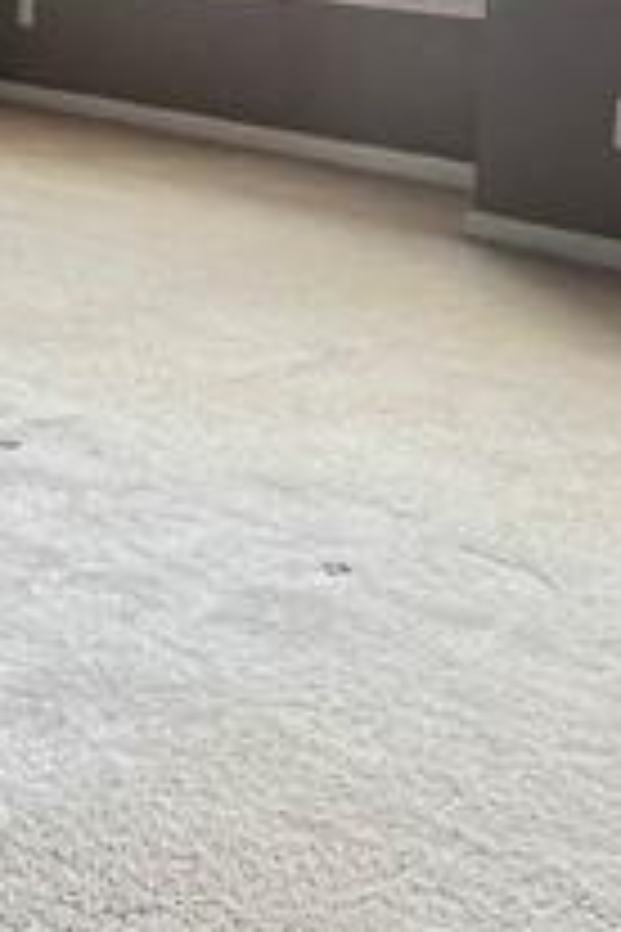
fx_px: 1733
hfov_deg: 20.2
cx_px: 423
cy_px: -54
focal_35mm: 67
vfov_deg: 27.8
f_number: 1.8
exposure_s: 1/99
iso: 200
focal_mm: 1.57
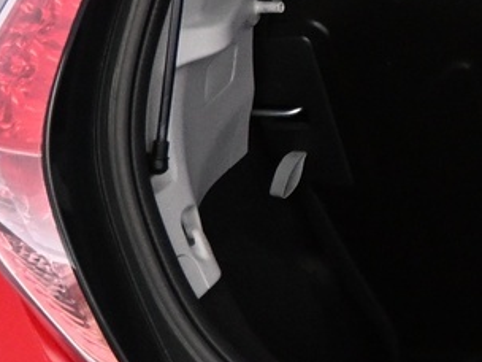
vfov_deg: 11.2
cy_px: -40
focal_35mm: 131
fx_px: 1818
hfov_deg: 13.4
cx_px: 893
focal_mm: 17
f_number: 3.5
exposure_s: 1/125
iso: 2500
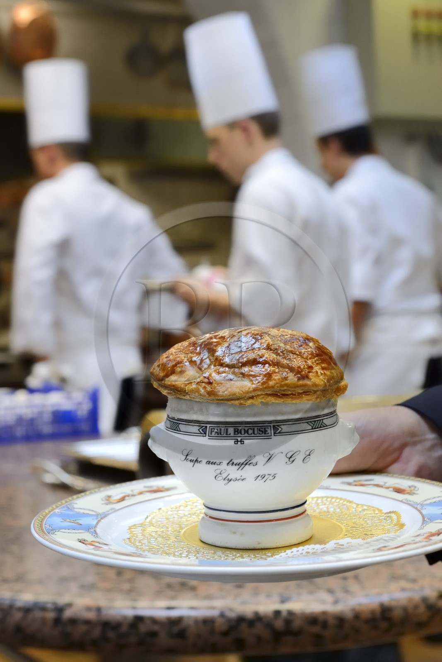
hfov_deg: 21.9
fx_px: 1141
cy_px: 331
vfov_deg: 32.4
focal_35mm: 62
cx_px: 221
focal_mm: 62
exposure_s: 1/60
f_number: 8
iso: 1600
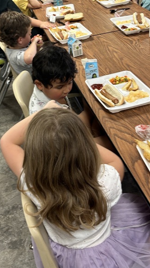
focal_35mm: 50
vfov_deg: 40.7
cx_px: 63
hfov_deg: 23.9
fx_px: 354
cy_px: 84
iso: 80
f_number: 1.5
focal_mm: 5.7
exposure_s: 1/67
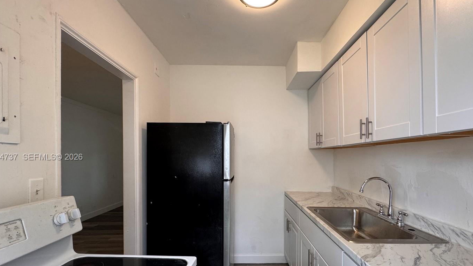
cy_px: 158
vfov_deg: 60.6
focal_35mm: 18
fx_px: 226
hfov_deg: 92.5
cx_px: 253
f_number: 2.2
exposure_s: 1/120
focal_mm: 2.22
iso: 160
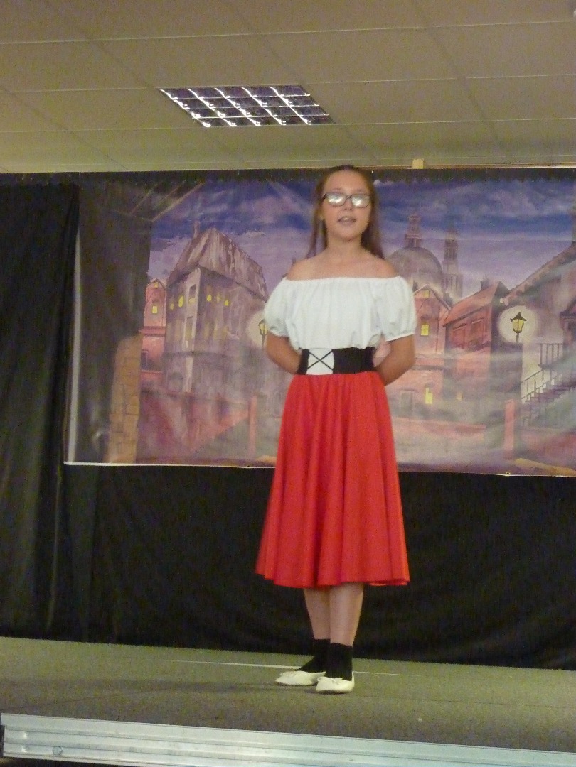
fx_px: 1841
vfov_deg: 23.6
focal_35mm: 83
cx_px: 288
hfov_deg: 17.8
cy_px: 384
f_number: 4.2
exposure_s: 1/10
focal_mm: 13.7
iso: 1600
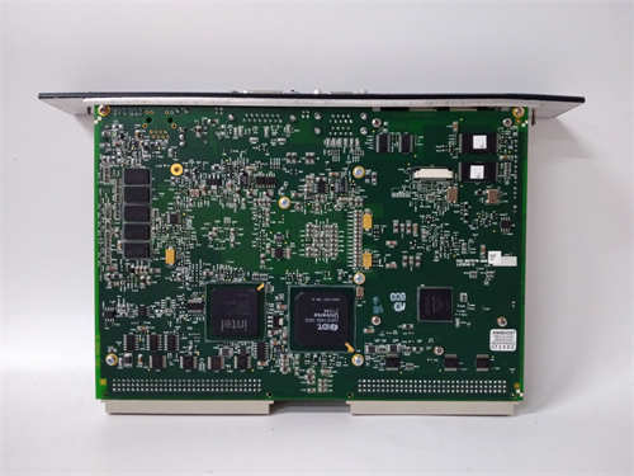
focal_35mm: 27
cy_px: 238
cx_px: 317
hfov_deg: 65.3
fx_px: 495
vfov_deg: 51.4
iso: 674
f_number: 2
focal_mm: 3.79
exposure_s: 1/33
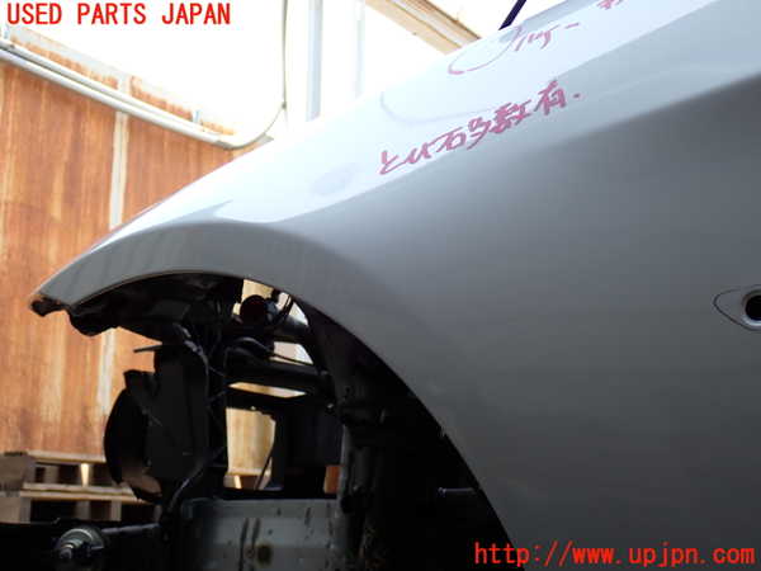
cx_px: 380
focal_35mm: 50
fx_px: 1099
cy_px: 286
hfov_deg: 38.2
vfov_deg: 29.1
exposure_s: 1/125
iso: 100
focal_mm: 9.01
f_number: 3.2
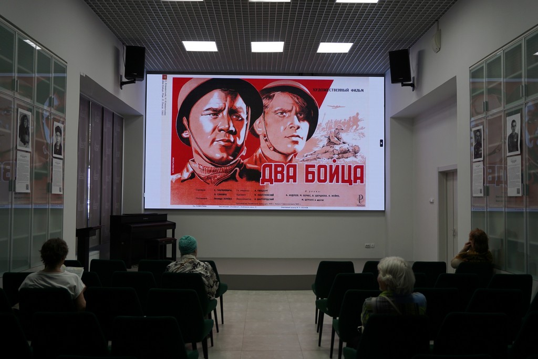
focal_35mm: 33
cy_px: 180
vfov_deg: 40.0
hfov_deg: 57.2
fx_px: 493
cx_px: 269
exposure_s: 1/60
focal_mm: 22
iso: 200
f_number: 4
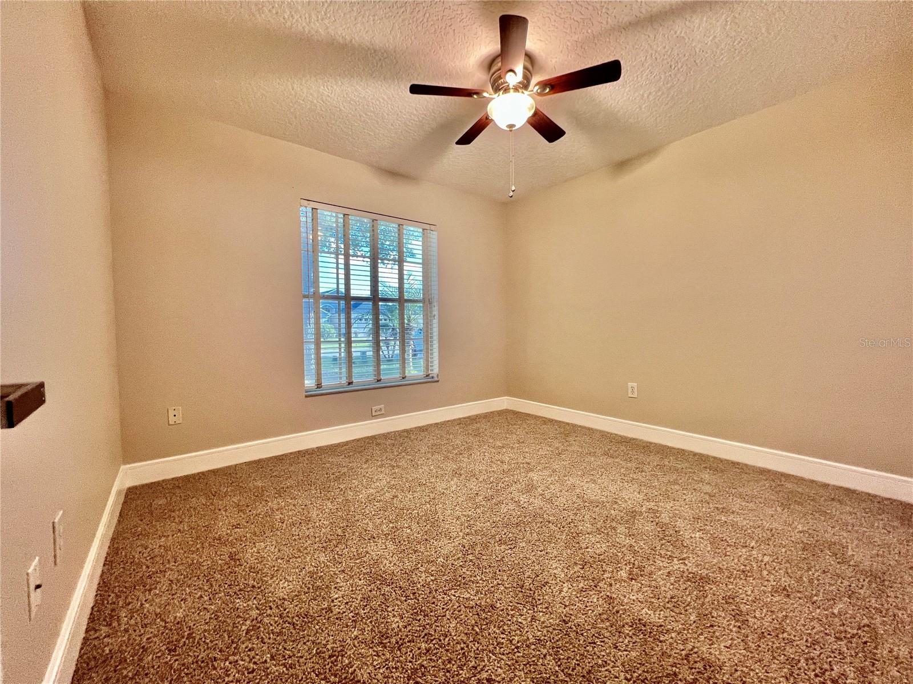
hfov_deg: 106.2
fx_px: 343
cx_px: 456
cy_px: 342
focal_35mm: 13
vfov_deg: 89.9
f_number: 1.8
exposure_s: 1/60
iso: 250
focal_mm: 1.57
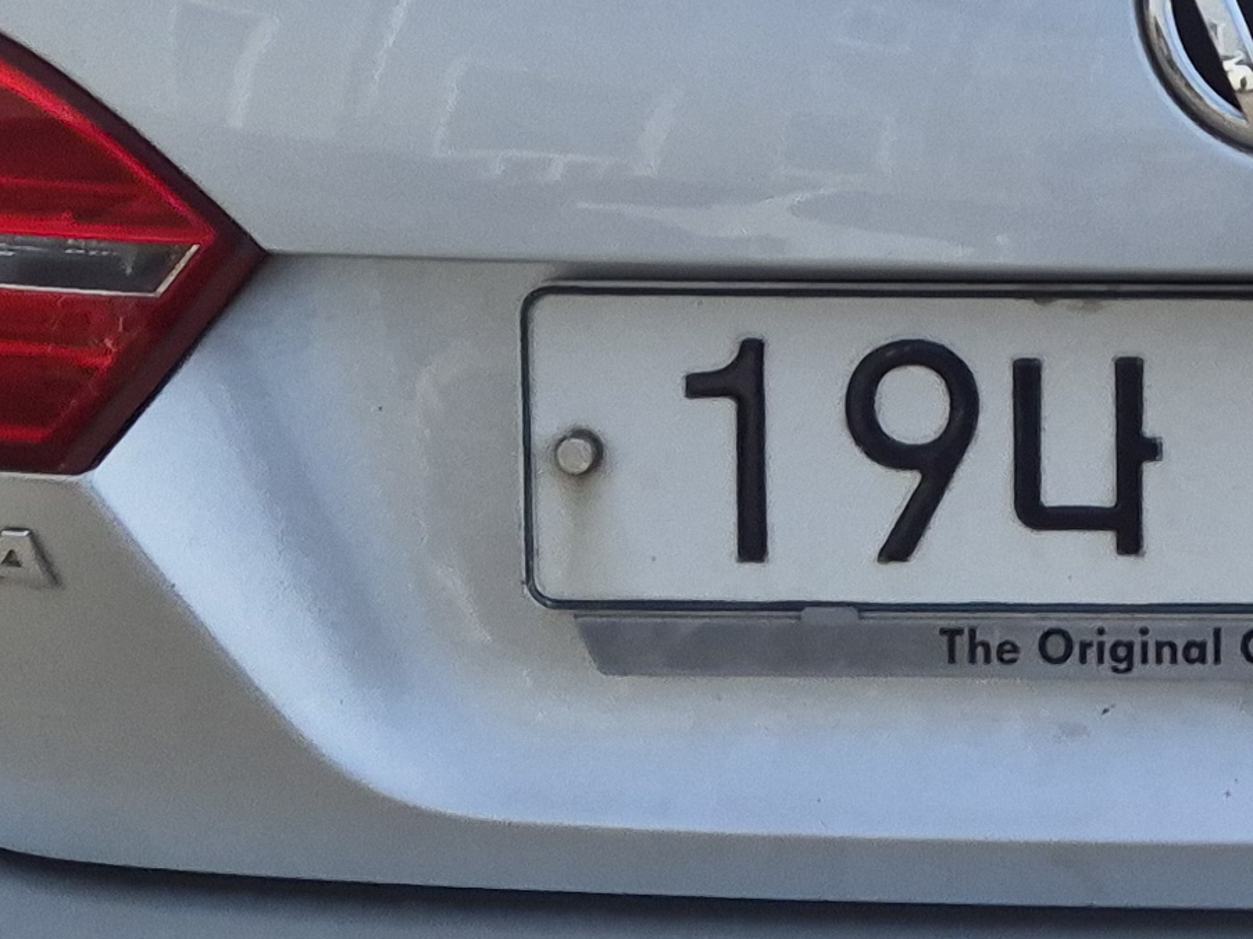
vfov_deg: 14.1
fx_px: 3691
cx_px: 1509
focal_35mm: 102
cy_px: -158
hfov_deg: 18.3
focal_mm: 5.4
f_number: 1.8
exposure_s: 1/1612
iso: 25
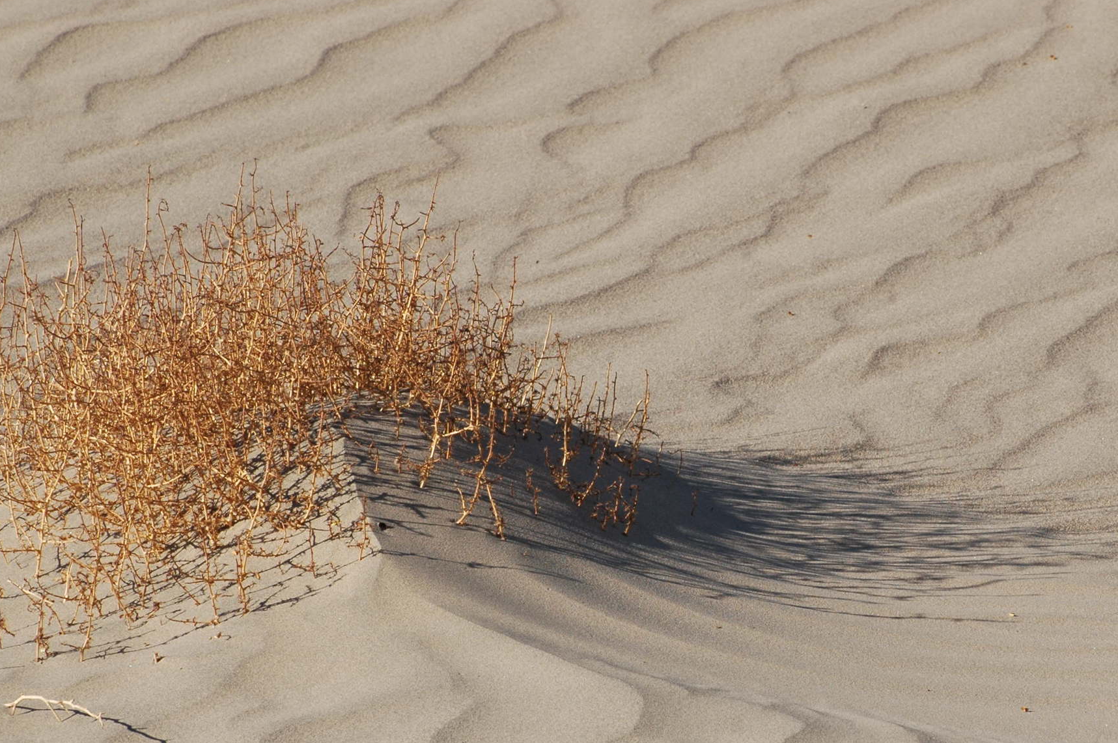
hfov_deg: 6.5
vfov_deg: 4.3
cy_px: 537
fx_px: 9826
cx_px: 682
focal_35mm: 317
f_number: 13
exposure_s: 1/250
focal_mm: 145
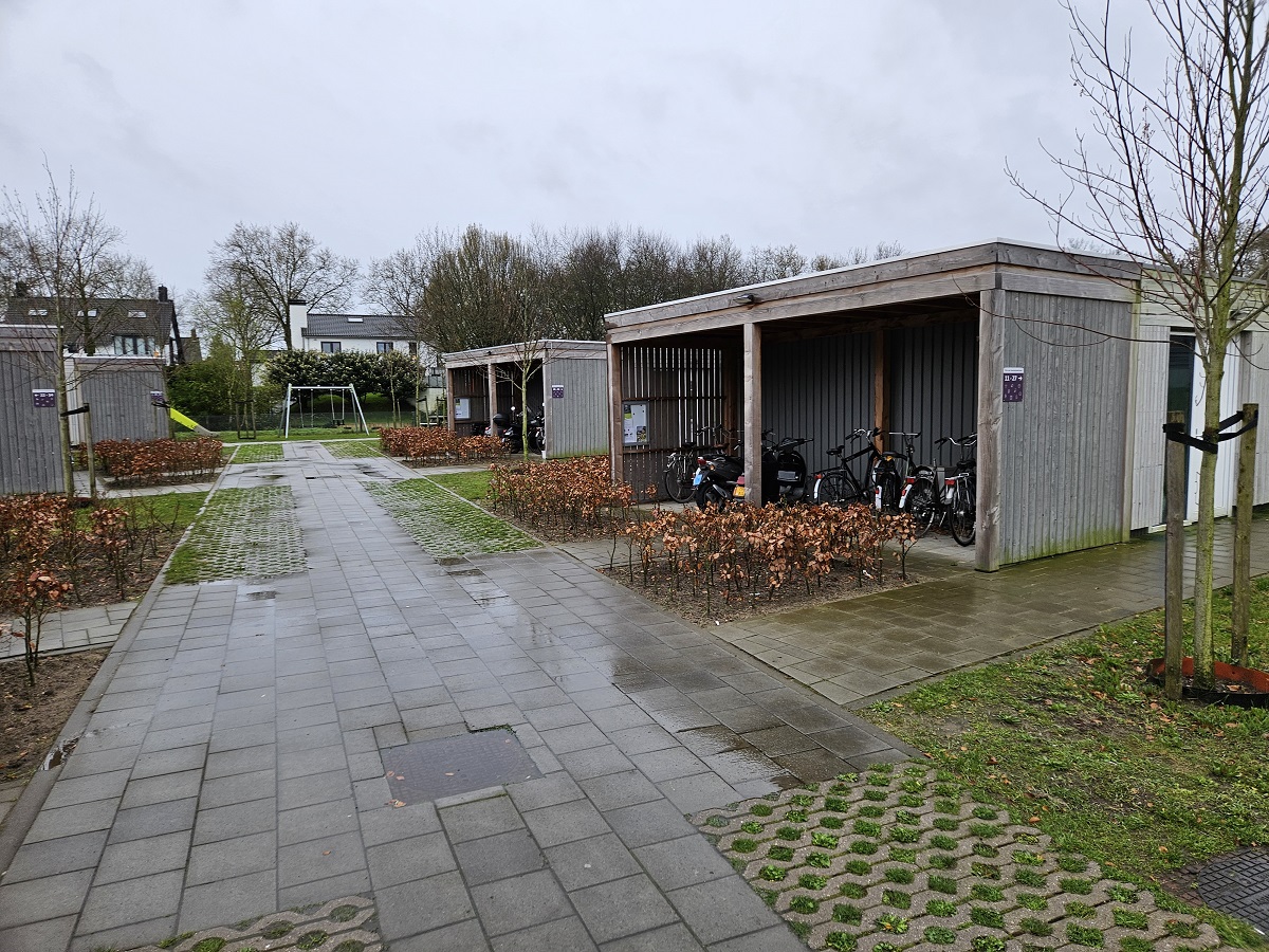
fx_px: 843
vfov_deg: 58.9
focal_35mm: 23
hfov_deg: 73.9
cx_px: 634
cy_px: 476
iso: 32
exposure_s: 1/252
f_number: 1.8
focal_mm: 5.4
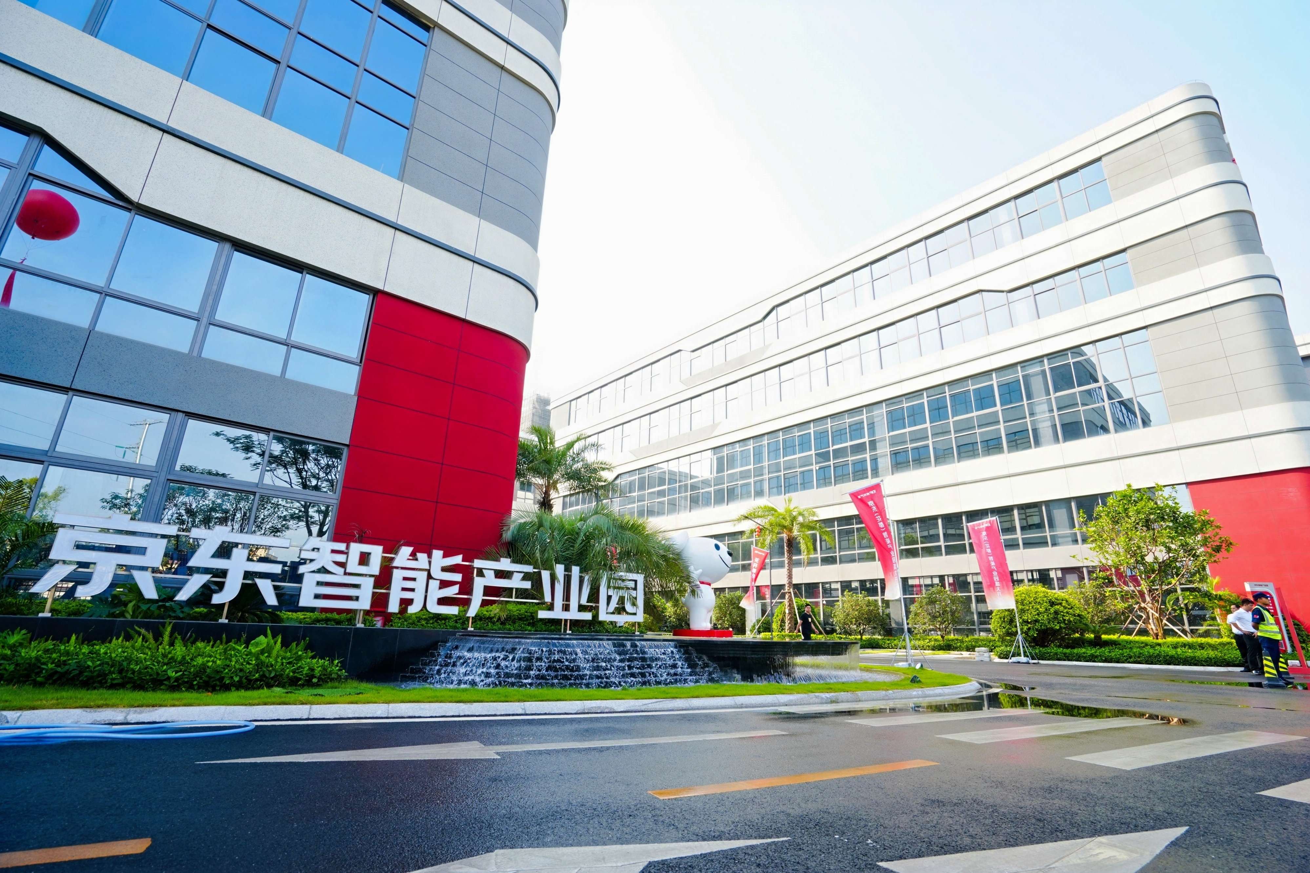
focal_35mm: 16
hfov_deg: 96.7
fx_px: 582
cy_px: 436
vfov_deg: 73.7
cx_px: 655
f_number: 6.3
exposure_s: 1/161
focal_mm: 16
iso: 250
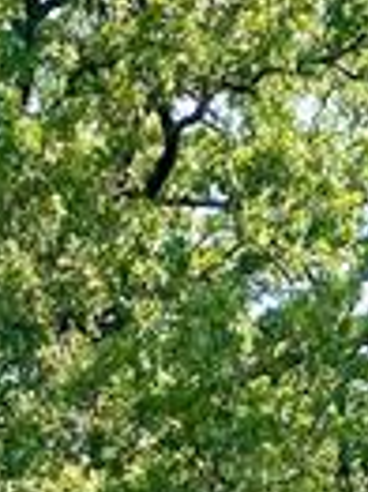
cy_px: 1232
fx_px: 2172
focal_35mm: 153
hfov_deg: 9.7
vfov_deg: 10.7
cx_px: 101
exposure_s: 1/1147
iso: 32
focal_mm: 4.25
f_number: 1.8
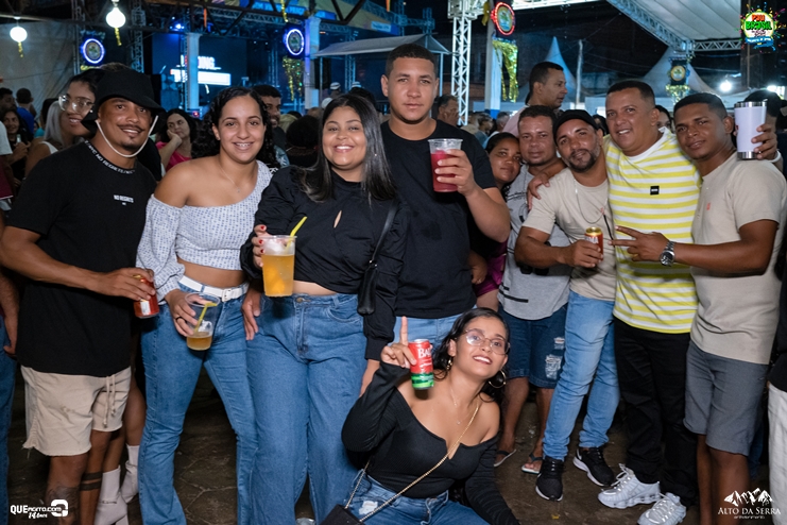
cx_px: 394
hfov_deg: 53.1
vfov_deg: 36.9
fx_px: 787
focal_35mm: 36
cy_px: 262
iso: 2500
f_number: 3.2
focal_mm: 24
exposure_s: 1/125
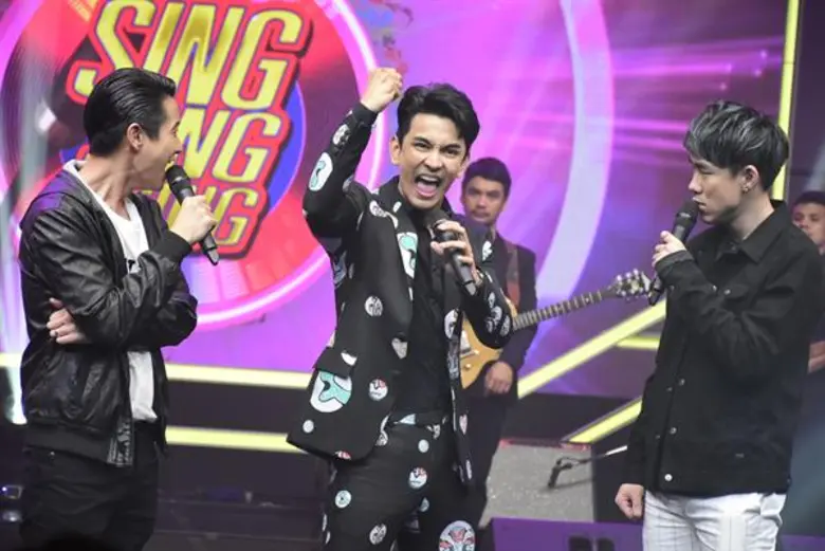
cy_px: 276
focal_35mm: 142
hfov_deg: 14.4
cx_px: 412
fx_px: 3267
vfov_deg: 9.6
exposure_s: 1/400
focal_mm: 95
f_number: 5.3
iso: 2500
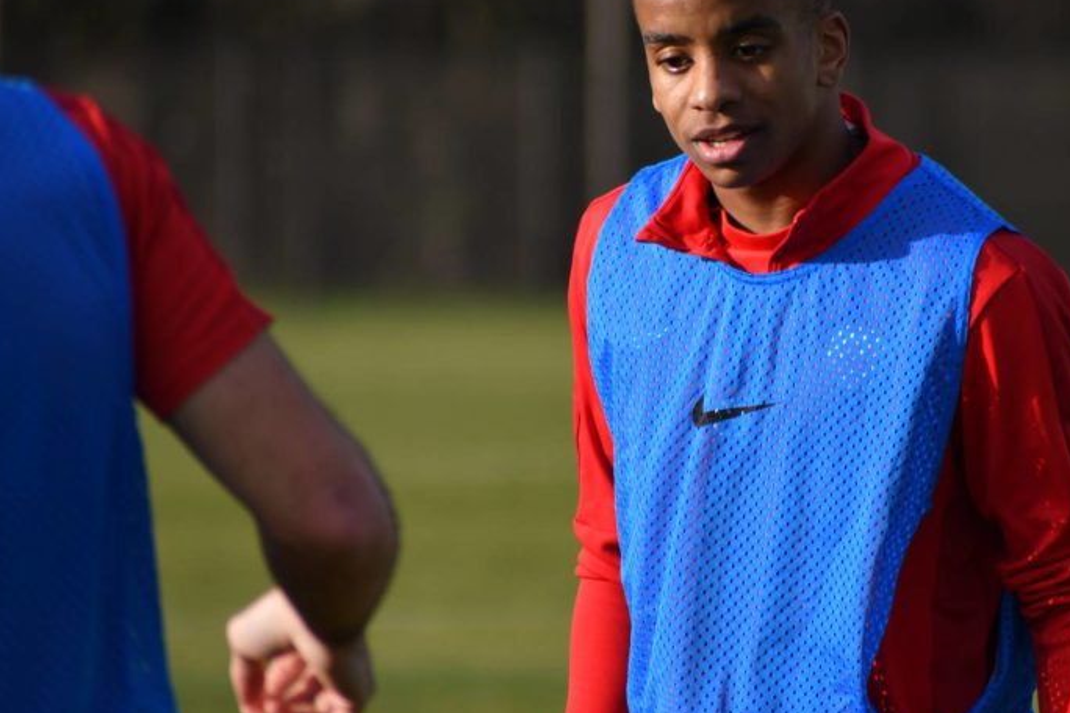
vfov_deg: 2.0
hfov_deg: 3.1
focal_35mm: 674
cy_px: 192
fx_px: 20031
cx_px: 738
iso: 400
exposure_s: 1/1600
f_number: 6.3
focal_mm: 300
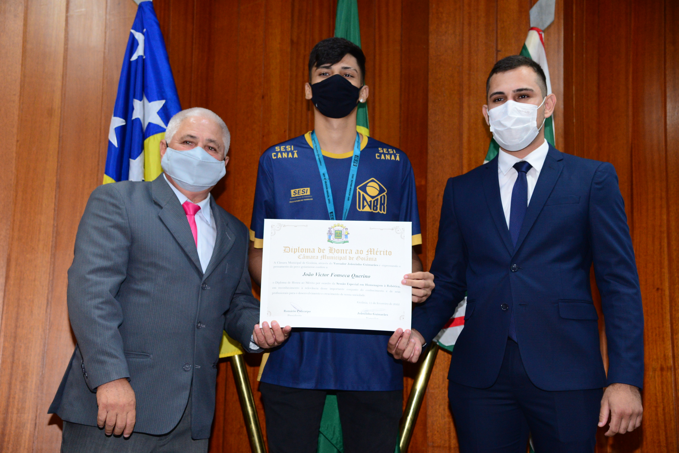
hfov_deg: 39.6
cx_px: 340
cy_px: 226
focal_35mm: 50
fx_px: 943
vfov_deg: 27.0
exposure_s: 1/125
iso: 2500
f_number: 4
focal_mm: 50
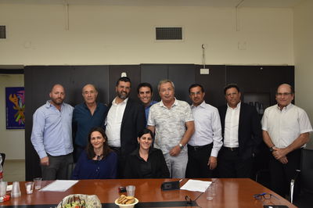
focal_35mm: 30
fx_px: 261
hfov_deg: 62.0
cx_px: 156
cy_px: 104
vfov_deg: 43.5
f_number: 5
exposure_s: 1/100
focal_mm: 20
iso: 800
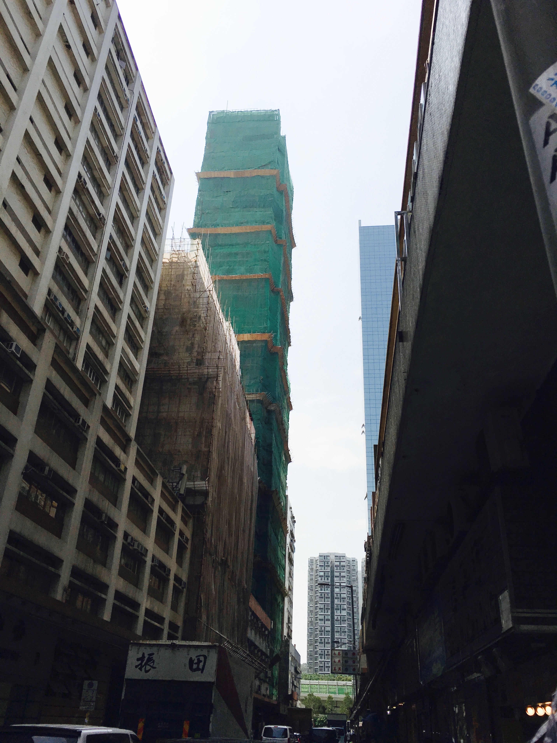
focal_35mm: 29
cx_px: 278
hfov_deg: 48.2
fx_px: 622
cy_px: 372
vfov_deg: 61.7
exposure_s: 1/3497
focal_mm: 4.15
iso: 25
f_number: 2.2
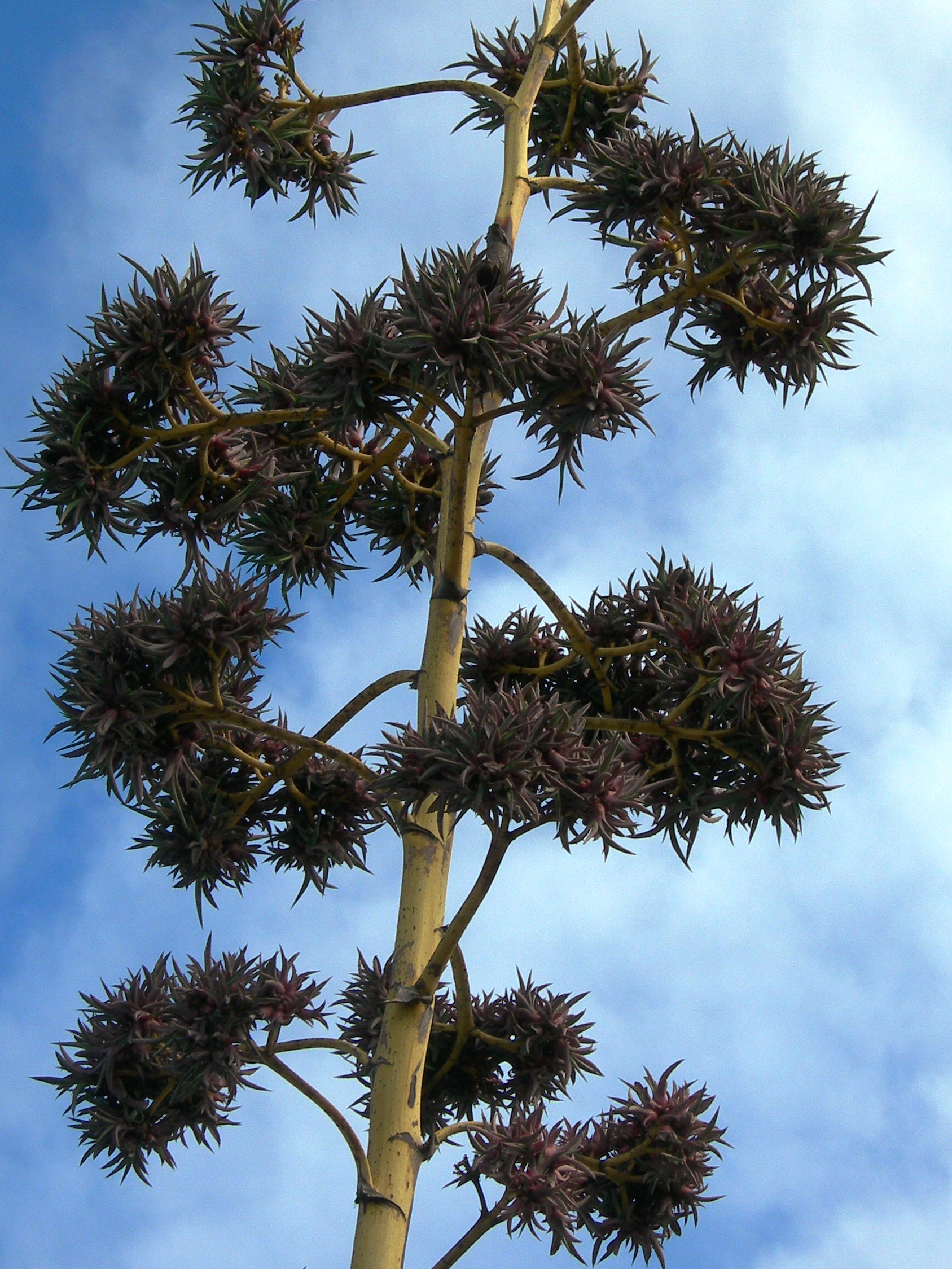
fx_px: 4107
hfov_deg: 13.2
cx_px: 556
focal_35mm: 112
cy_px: 528
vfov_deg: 17.6
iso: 50
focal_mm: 17
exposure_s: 1/222
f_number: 6.8
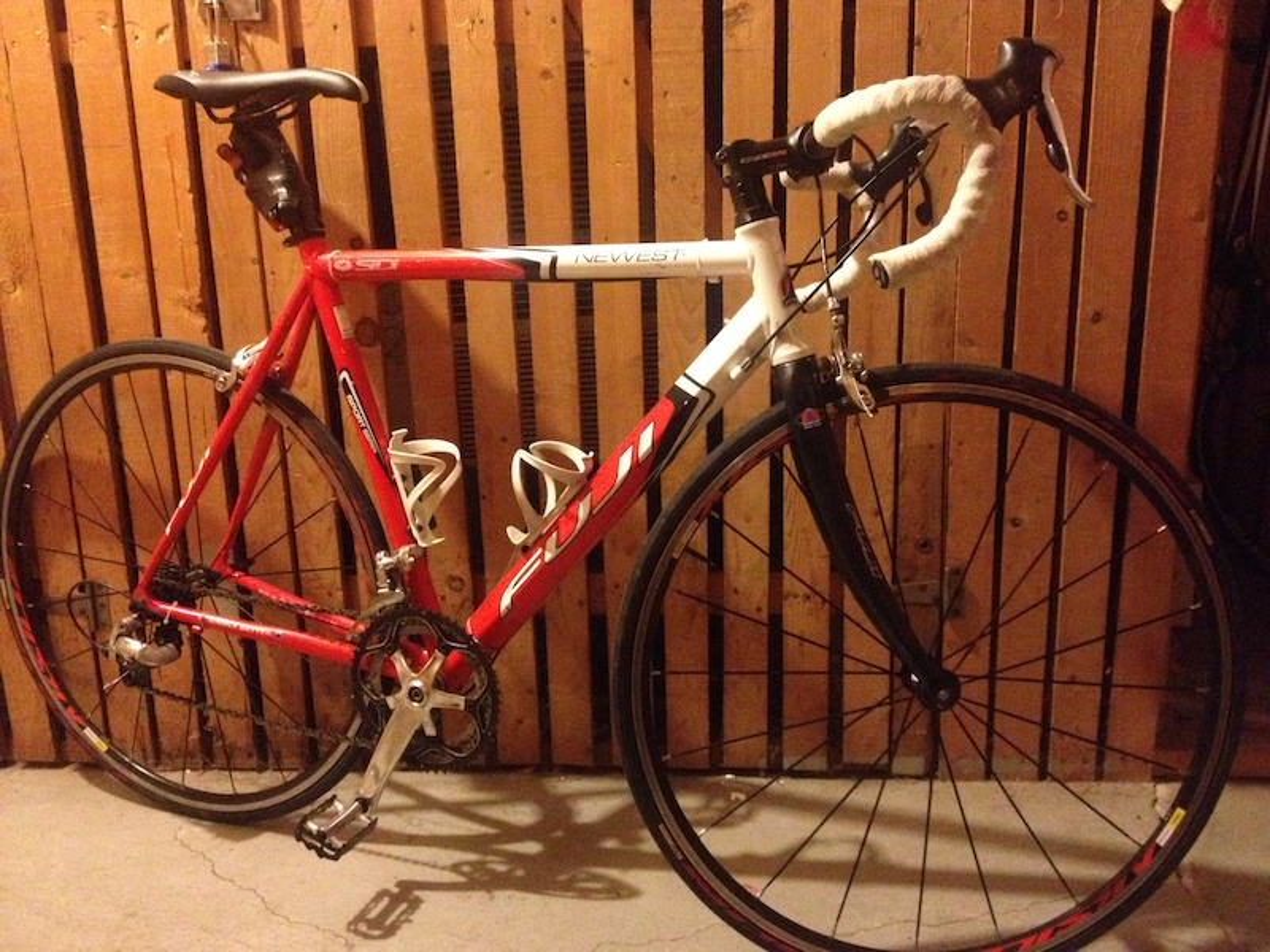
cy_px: 476
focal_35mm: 35
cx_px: 635
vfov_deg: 40.7
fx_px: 1284
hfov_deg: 52.6
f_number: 2.4
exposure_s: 1/15
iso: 800
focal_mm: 4.28
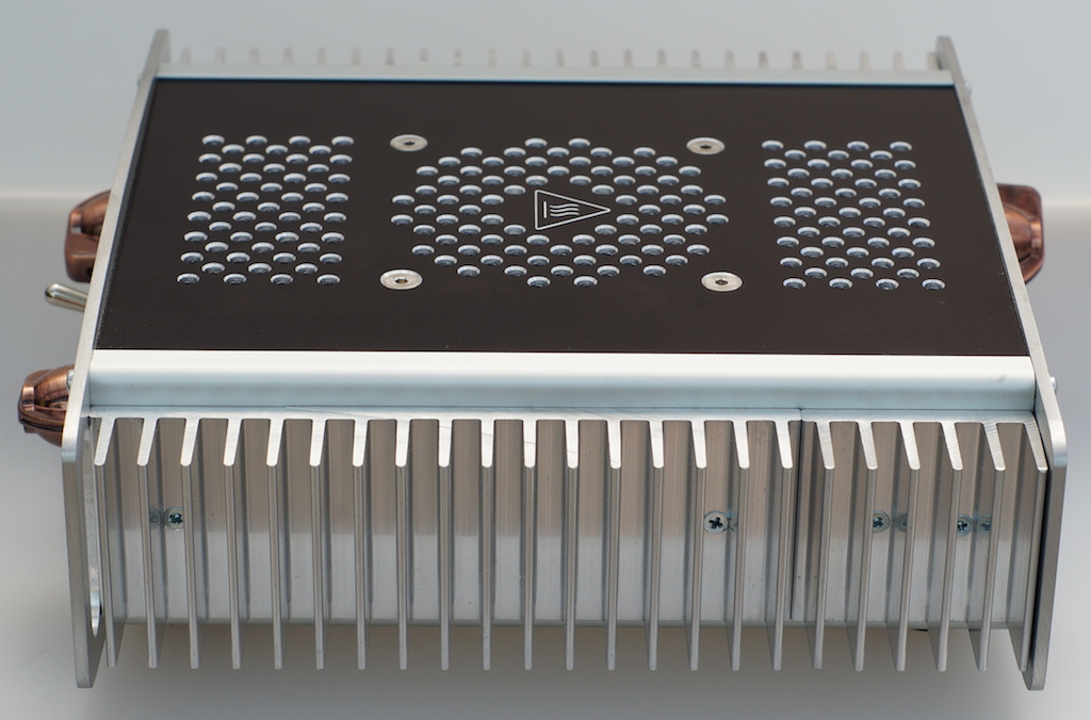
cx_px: 546
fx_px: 2266
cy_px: 360
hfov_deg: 27.1
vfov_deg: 18.1
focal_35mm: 75
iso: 100
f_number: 8
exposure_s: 1/160
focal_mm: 50
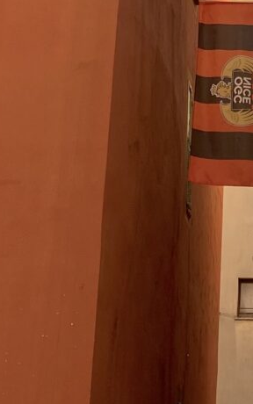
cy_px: -184
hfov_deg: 11.1
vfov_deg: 16.6
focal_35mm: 115
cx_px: 339
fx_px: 1267
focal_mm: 4.25
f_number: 1.8
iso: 32
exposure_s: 1/934
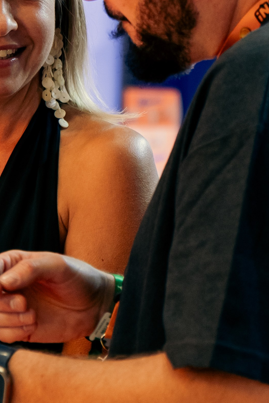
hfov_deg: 5.0
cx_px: 56
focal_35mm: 273
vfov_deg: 7.5
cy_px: 45
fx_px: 3059
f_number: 2.8
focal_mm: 70
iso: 500
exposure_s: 1/100
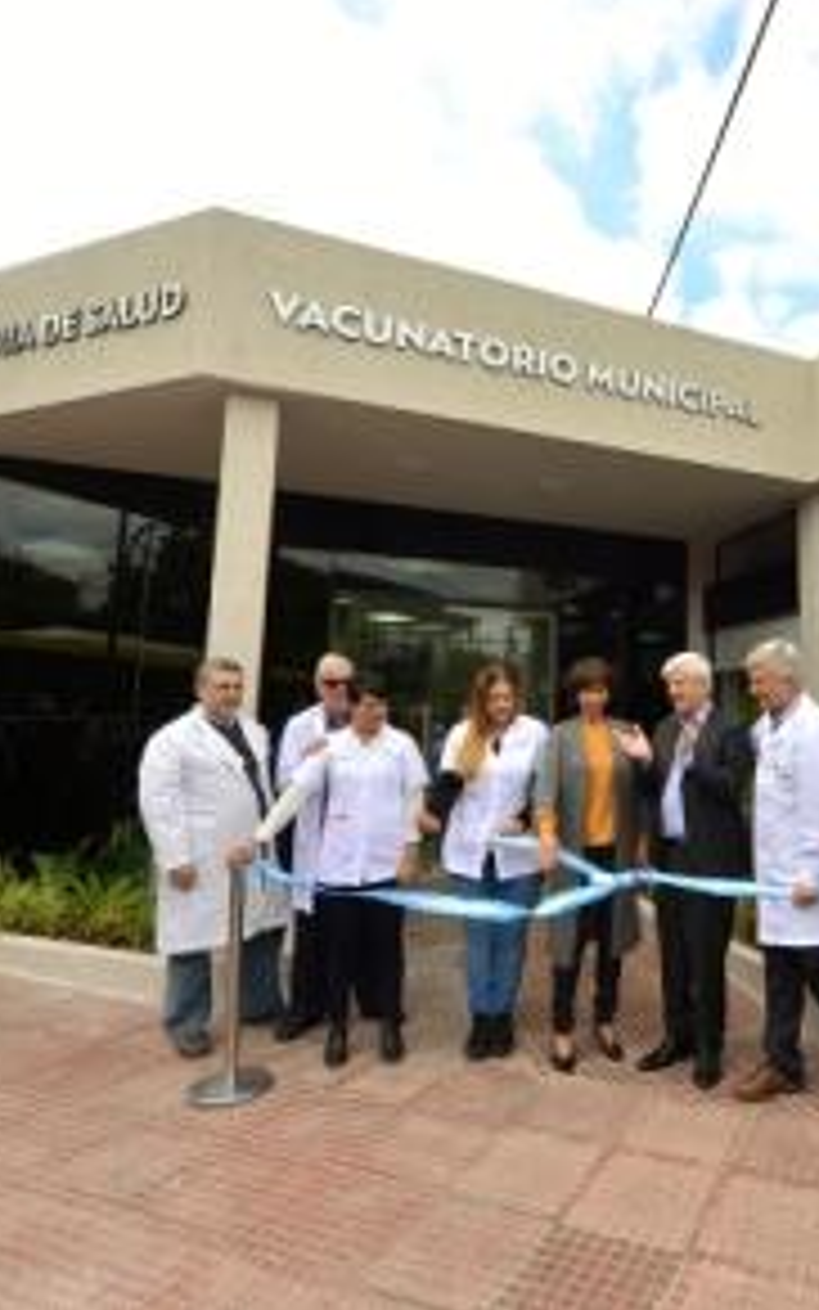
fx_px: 785
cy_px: 641
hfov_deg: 50.8
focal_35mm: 22
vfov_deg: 79.6
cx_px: 684
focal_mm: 14
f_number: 8
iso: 200
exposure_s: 1/250
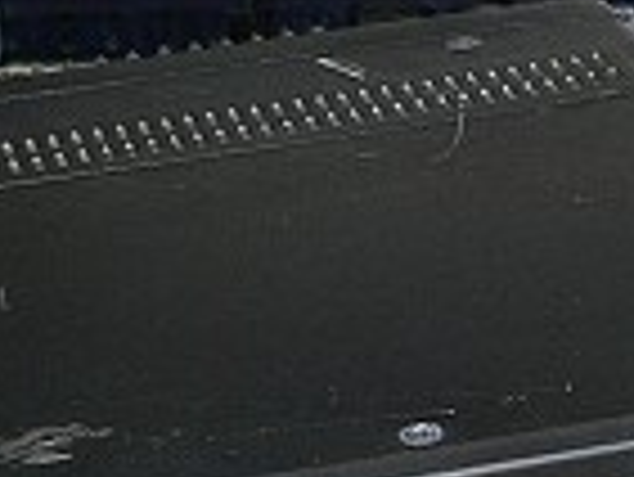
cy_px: 644
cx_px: 1120
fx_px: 2988
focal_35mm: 163
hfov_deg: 11.3
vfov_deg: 9.0
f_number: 2.8
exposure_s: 1/60
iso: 100
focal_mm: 6
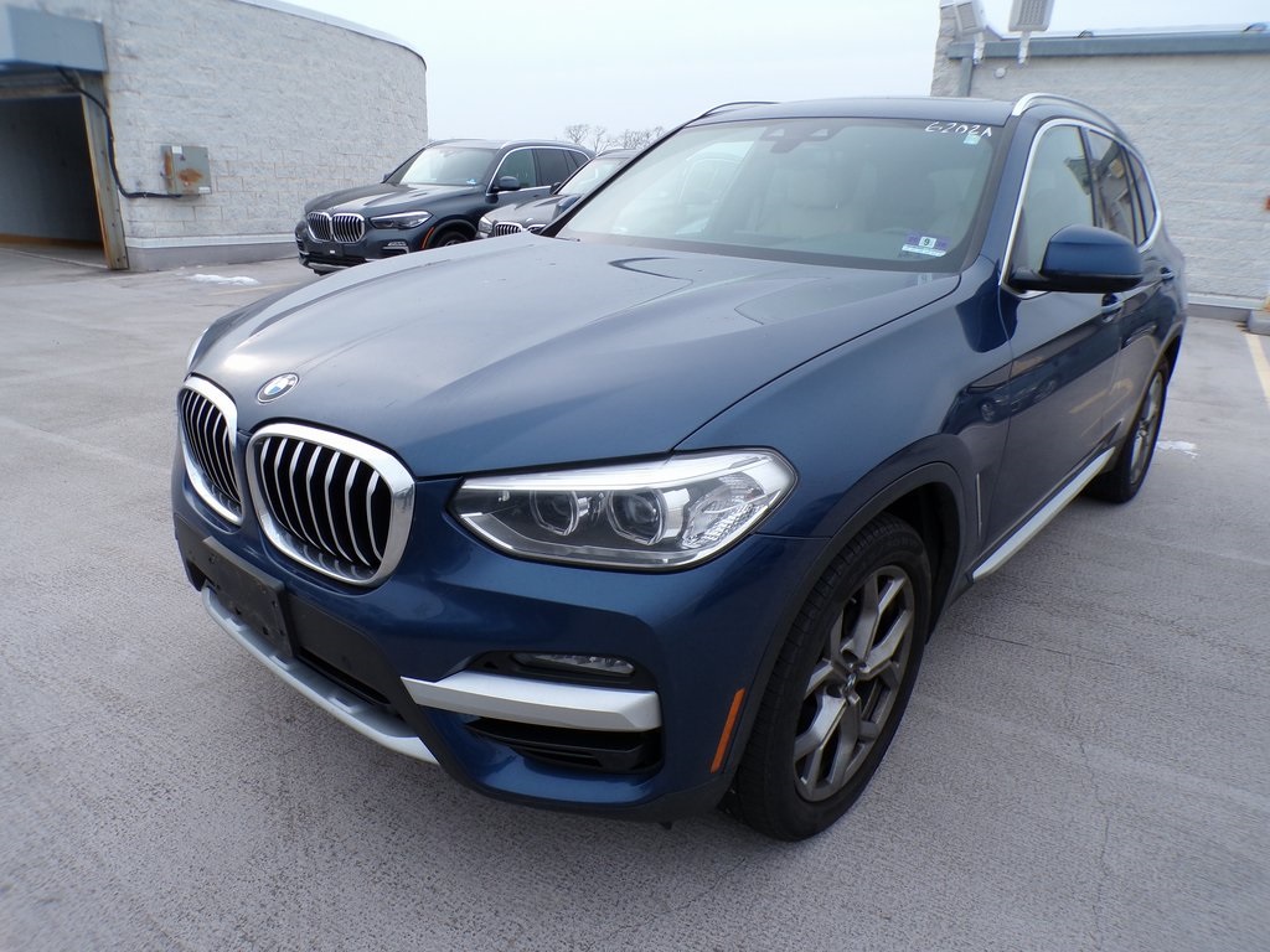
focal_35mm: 24
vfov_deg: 56.8
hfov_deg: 71.6
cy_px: 476
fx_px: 881
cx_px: 635
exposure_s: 1/150
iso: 100
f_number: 4.4
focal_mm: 4.3
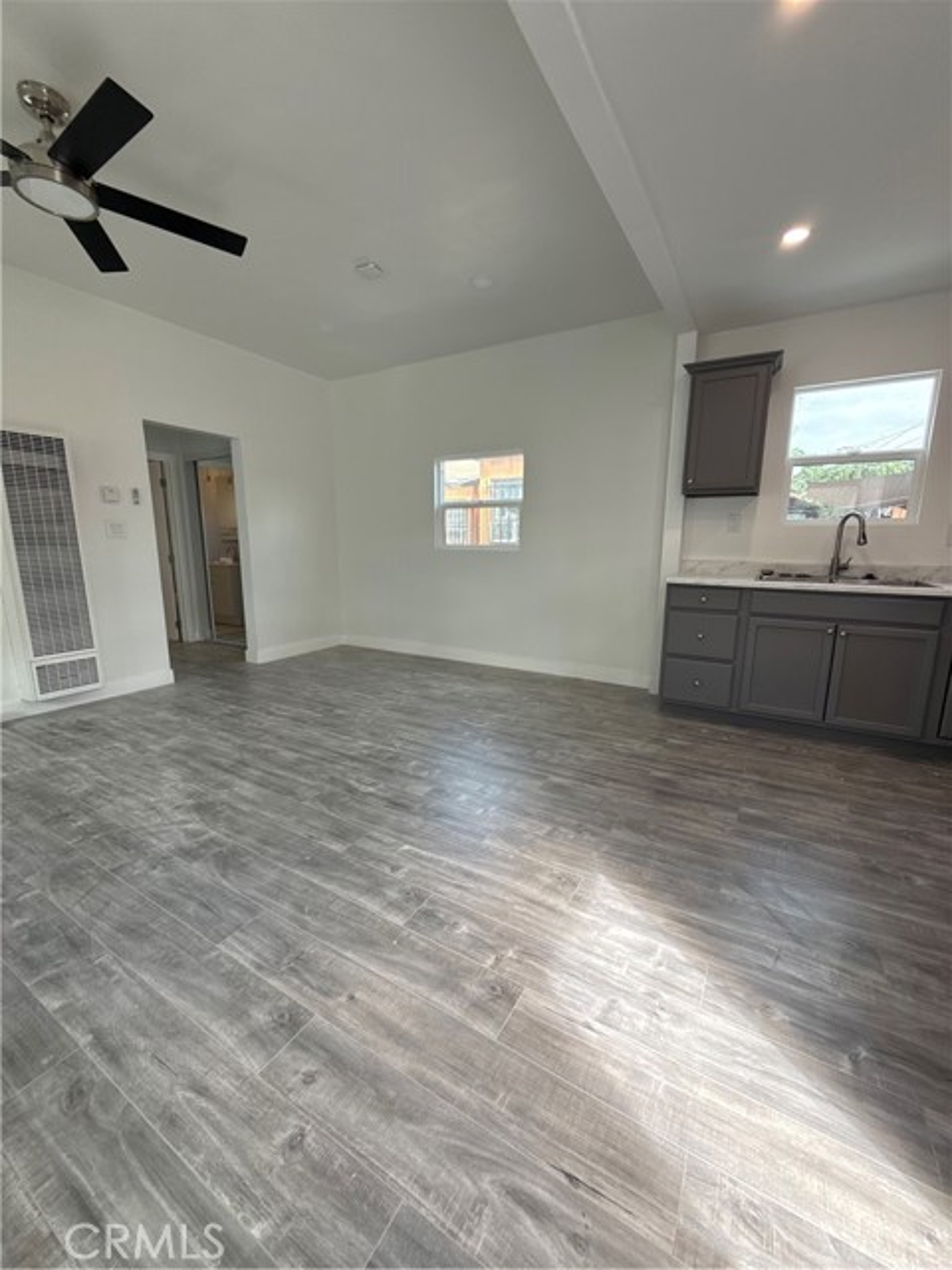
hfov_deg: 85.7
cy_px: 635
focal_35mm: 14
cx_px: 476
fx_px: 513
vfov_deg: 102.1
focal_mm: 2.22
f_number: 2.2
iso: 64
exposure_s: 1/99
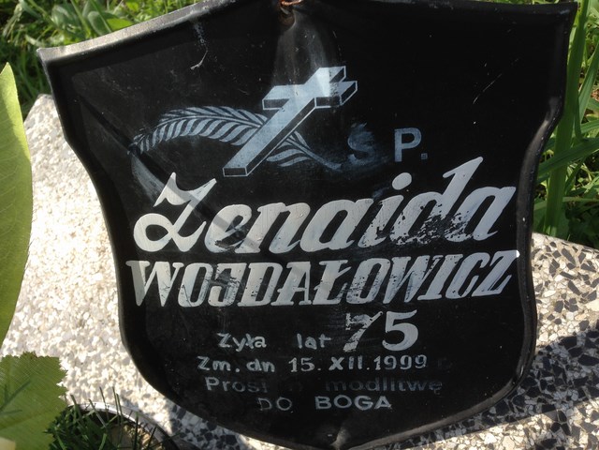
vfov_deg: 42.9
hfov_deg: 55.4
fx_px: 571
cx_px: 300
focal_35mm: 33
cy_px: 225
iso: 50
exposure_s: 1/1004
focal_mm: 4.12
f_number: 2.4
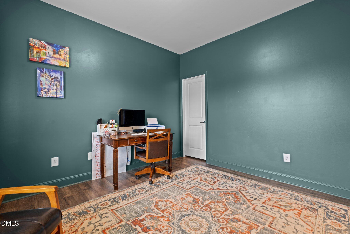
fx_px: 160
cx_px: 175
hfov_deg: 95.0
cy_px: 117
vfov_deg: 72.1
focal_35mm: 16
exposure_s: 2
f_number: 8
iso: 320
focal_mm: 16.5
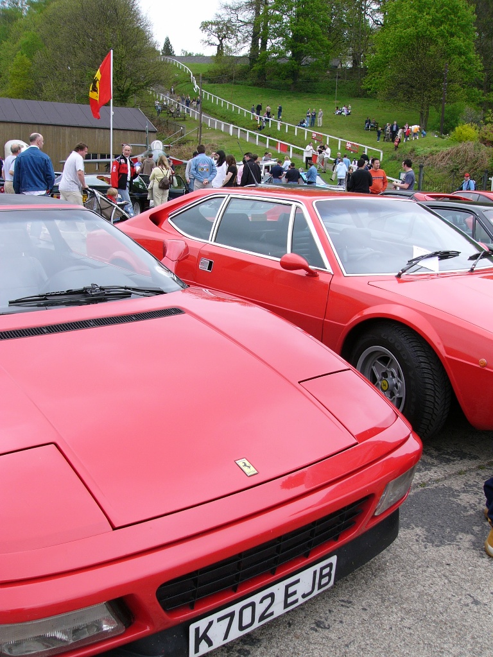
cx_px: 246
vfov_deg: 51.4
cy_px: 328
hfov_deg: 39.7
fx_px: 684
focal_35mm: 36
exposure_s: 1/125
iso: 50
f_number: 4
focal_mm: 6
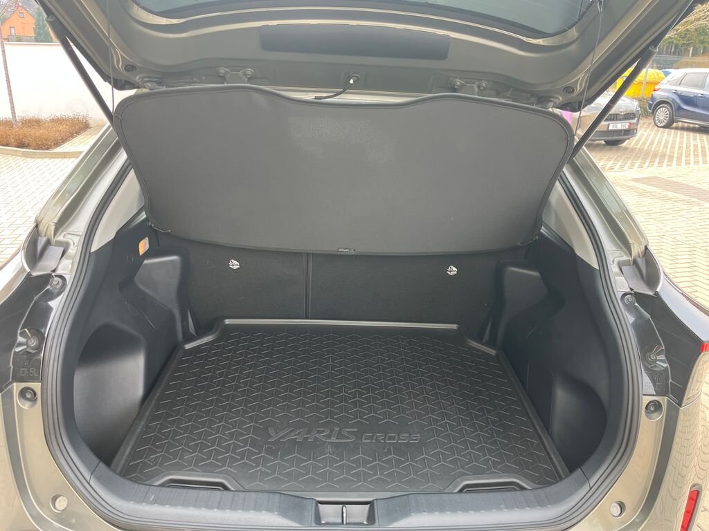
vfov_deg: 53.1
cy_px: 266
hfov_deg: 67.3
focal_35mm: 26
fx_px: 533
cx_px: 354
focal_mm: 5.1
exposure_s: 1/172
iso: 50
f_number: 1.6
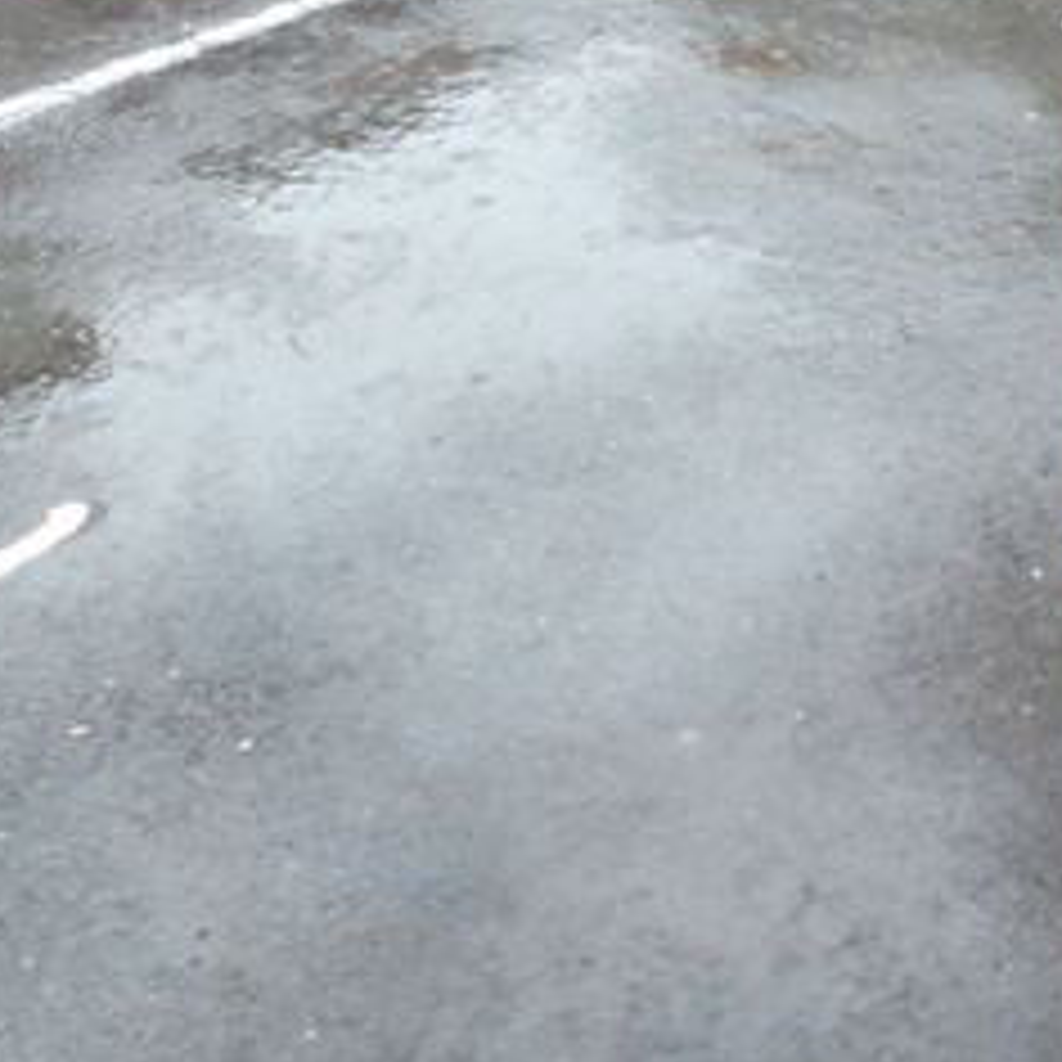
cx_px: 1040
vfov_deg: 28.2
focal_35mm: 55
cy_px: -110
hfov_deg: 29.2
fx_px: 1909
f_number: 3.5
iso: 200
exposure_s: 1/50
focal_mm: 3.7
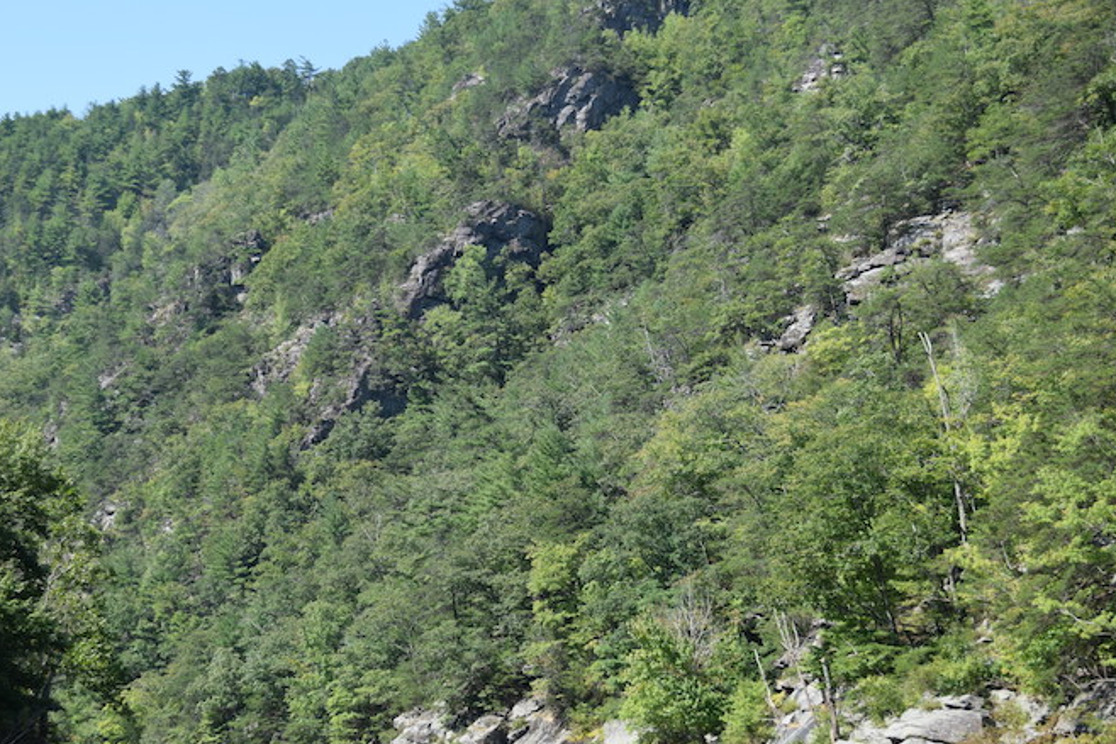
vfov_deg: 18.7
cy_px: 374
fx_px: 2263
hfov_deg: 27.6
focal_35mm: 73
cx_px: 458
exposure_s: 1/1250
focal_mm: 32
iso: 400
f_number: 5.6
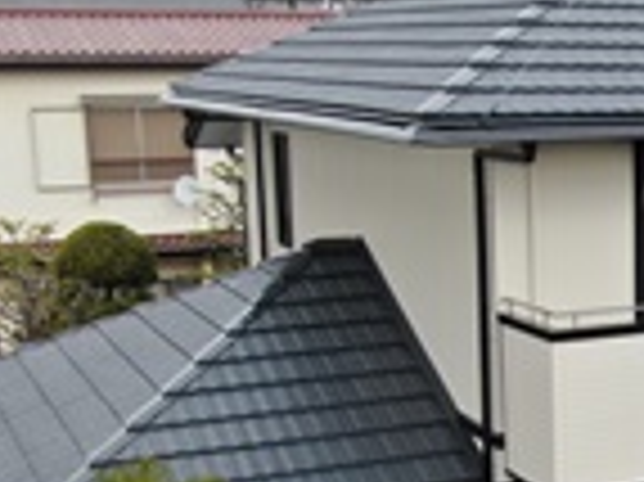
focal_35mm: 83
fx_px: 1543
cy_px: 383
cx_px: 712
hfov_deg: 22.3
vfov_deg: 17.6
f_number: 3.2
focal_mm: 5.82
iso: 100
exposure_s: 1/400
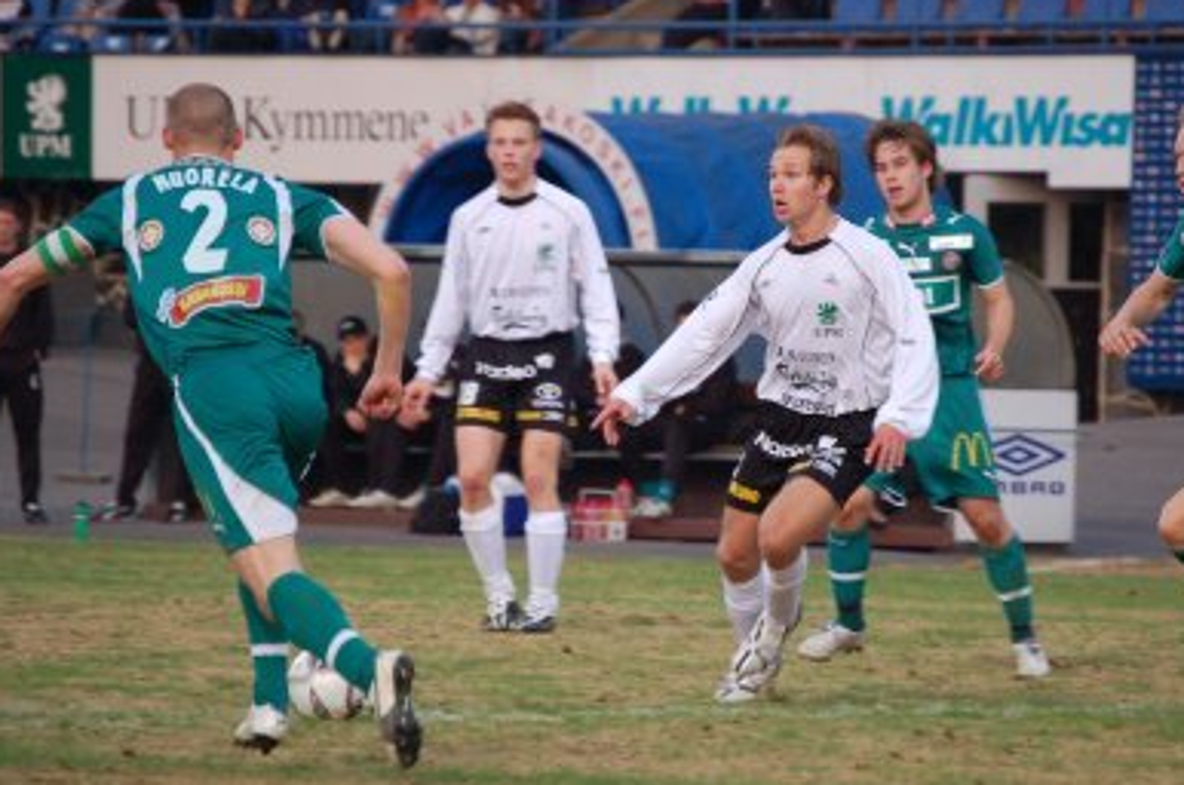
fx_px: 12772
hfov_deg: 5.3
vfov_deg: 3.5
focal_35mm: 389
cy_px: 442
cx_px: 690
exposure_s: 1/250
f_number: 5.6
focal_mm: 200
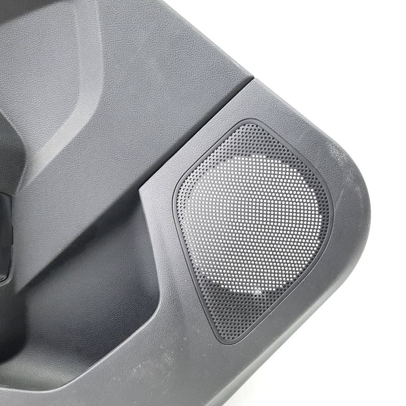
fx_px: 398
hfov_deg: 54.0
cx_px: 216
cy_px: 200
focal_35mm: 30
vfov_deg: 54.0
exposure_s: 1/50
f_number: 2
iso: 320
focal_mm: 4.6
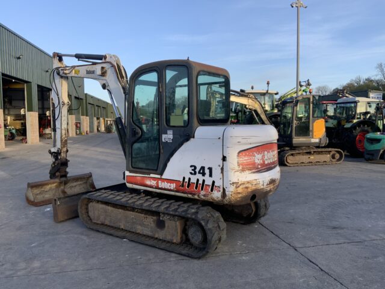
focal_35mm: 29
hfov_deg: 61.7
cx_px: 192
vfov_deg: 48.2
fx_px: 323
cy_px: 144
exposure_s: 1/509
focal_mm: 3
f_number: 1.8
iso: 16
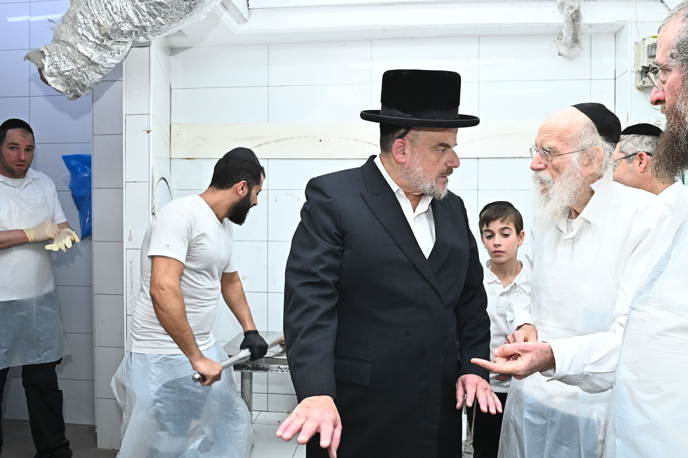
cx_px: 344
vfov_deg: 46.4
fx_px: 535
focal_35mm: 28
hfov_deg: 65.5
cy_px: 229
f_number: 8
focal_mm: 28
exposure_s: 1/200
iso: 2500
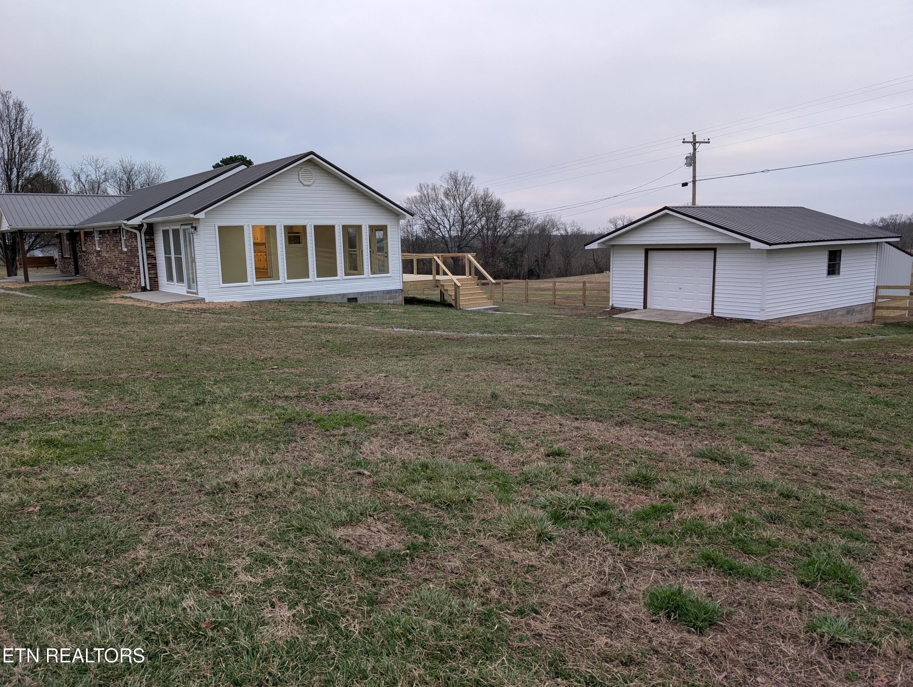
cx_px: 456
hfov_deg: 71.5
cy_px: 344
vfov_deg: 56.9
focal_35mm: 24
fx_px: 634
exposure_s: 1/153
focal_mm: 6.9
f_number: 1.68
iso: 104
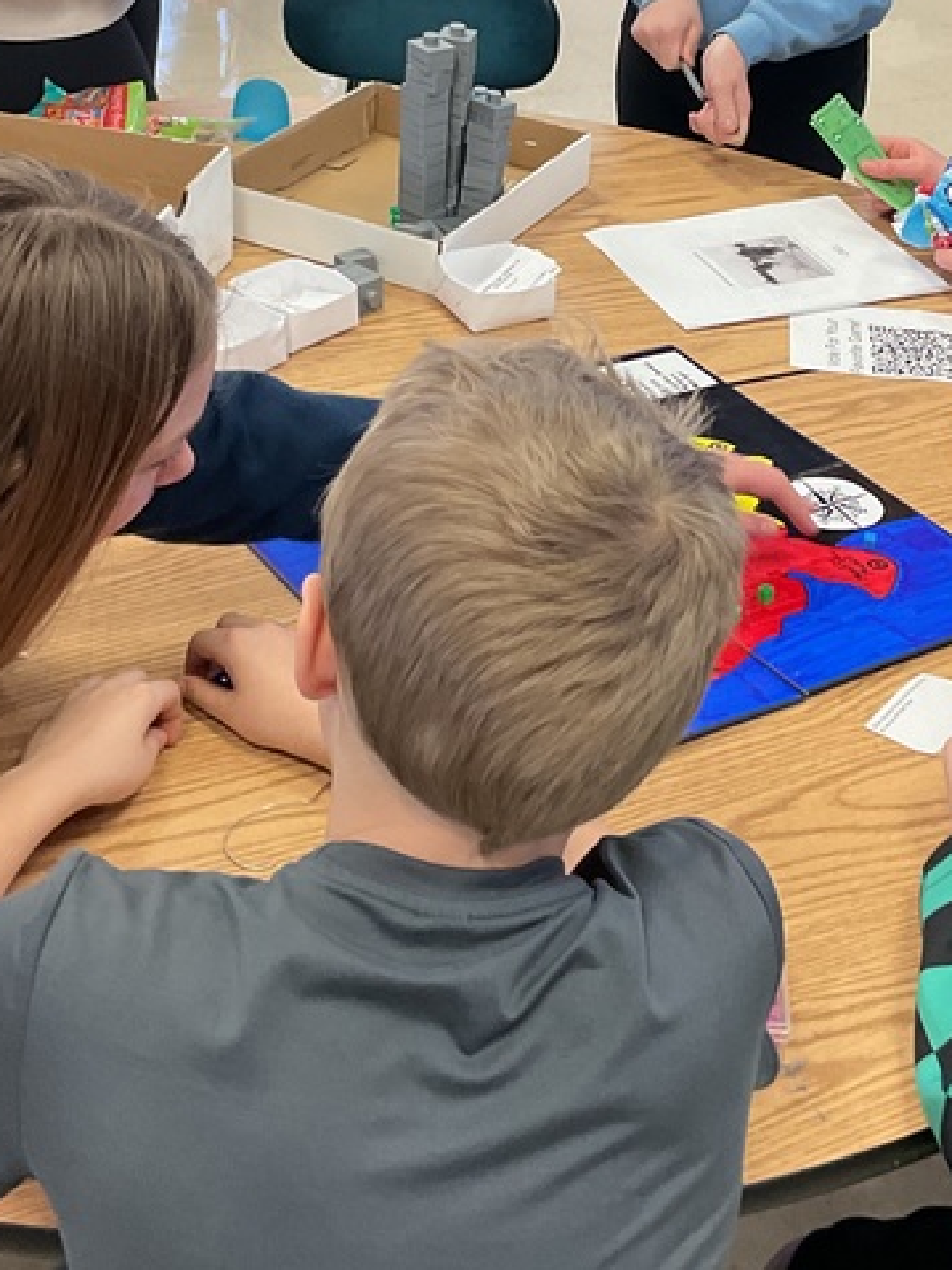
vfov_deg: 30.6
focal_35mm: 62
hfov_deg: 23.6
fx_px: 2274
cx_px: 597
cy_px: 297
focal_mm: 3
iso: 64
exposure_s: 1/60
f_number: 1.8
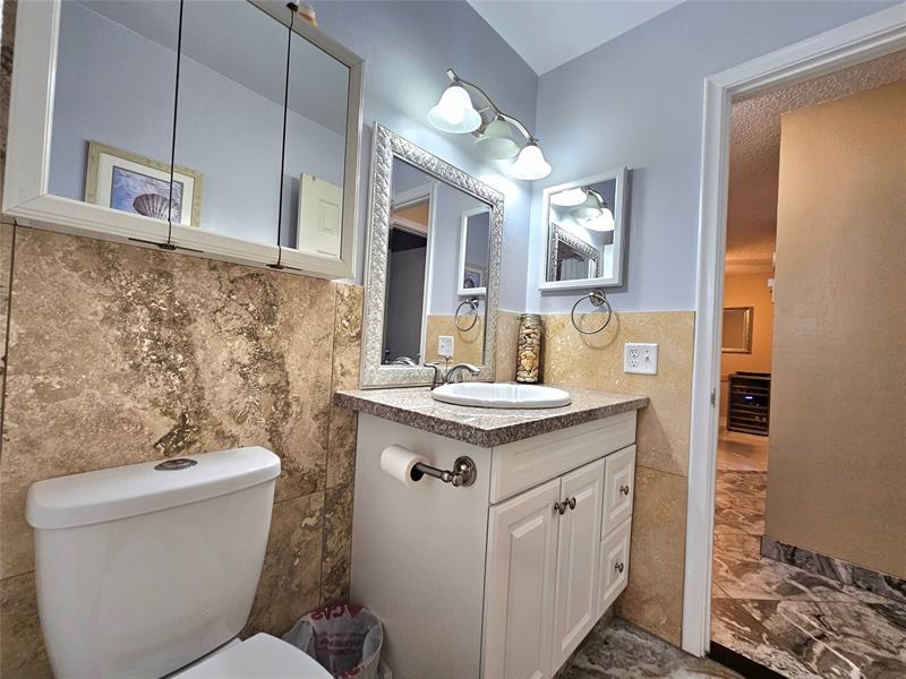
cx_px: 453
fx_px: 340
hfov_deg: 106.2
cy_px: 340
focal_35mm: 13
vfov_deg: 89.9
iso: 160
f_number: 2.2
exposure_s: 1/60.2
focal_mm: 2.2
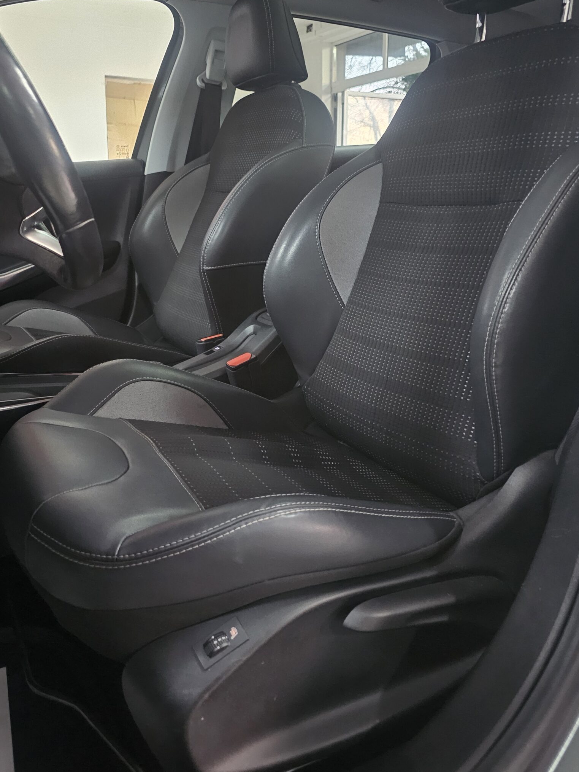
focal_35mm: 29
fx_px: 647
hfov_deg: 48.2
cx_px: 268
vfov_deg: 61.3
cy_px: 320
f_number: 1.7
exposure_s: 1/25
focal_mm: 6.3
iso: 1250
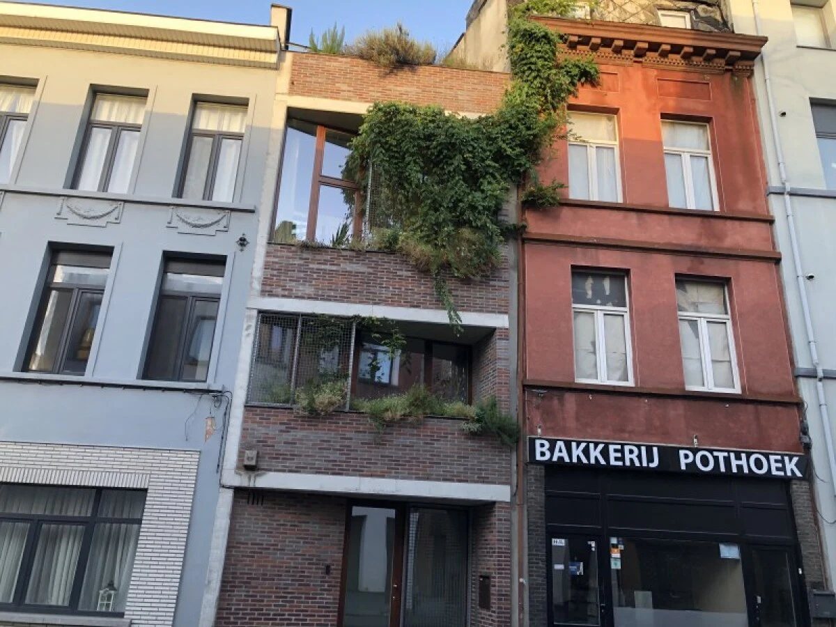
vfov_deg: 49.7
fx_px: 676
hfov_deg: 63.4
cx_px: 418
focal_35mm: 28
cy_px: 314
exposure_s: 1/120
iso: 32
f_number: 1.8
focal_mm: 4
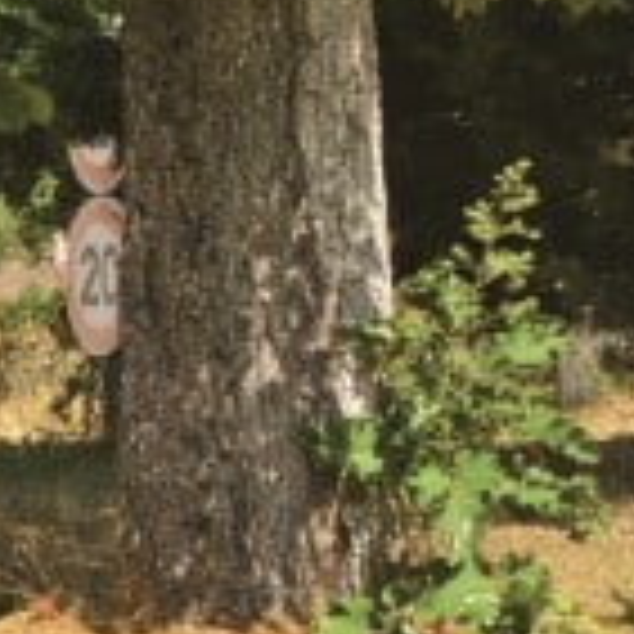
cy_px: 241
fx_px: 4227
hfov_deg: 7.4
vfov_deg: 8.6
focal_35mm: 204
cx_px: -1416
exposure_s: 1/500
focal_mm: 22
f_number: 11
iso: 400
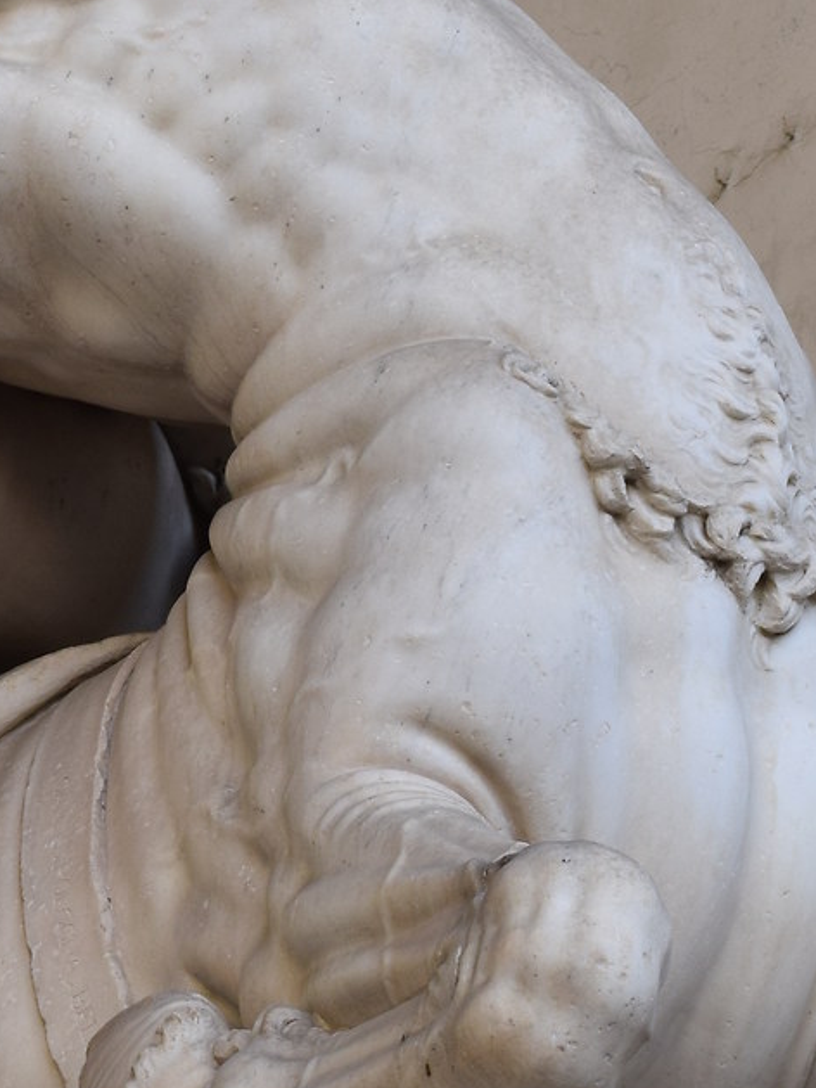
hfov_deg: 7.9
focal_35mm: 187
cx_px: 142
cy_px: -55
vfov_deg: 10.5
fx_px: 5876
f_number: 18
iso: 200
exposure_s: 1/30
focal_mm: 34
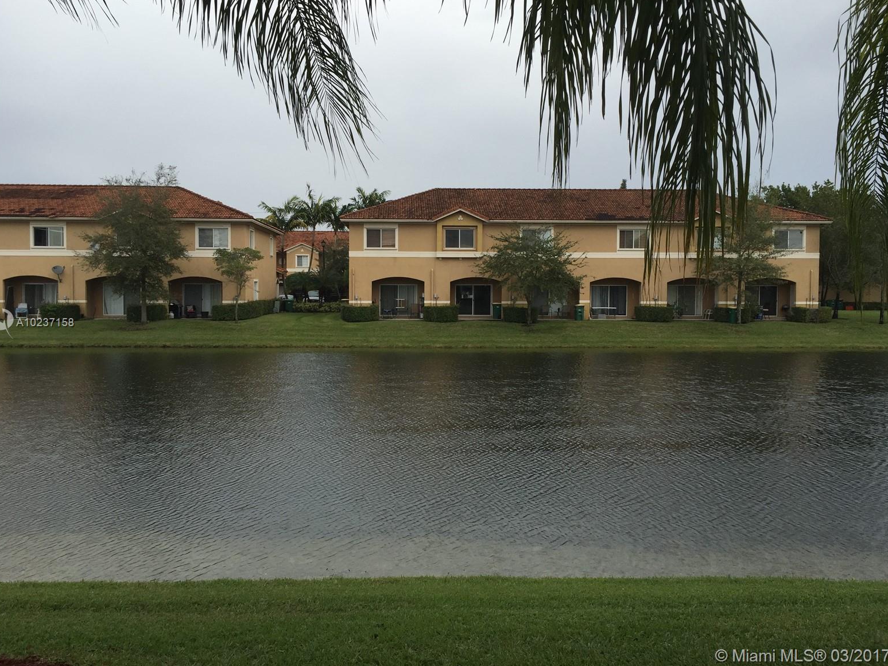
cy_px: 323
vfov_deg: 46.8
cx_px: 443
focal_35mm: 30
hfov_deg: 60.0
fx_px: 770
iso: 32
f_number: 2.2
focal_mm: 4.15
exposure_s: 1/898
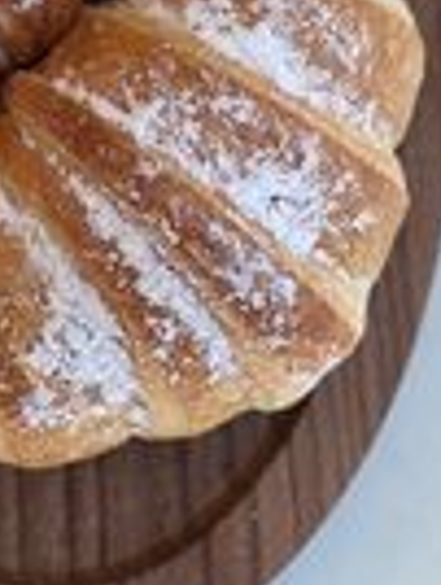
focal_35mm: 245
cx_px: -22
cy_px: -177
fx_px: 4148
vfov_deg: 8.0
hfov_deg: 6.1
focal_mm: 9
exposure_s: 1/344
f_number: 2.8
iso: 32
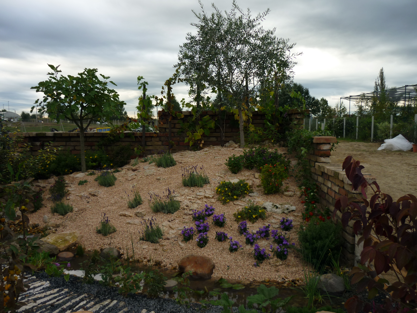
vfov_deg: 42.9
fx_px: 398
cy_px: 156
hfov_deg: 55.4
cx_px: 208
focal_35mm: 33
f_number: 2.8
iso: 80
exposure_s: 1/160
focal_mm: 5.5
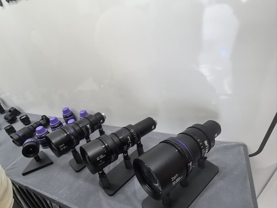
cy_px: 104
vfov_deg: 66.0
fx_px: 160
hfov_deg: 81.7
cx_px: 138
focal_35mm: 20
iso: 500
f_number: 2.2
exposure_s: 1/33.3
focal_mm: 1.95
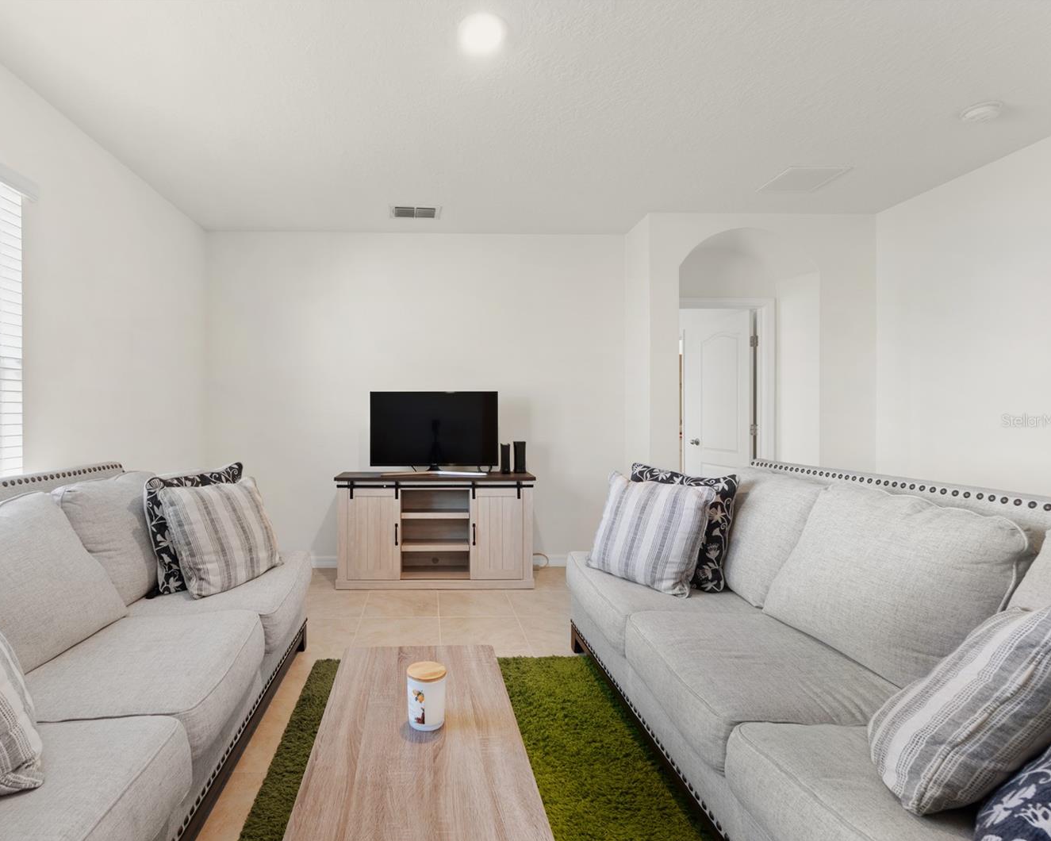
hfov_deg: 88.9
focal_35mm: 17
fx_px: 529
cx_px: 438
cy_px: 420
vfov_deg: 77.0
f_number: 8
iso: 100
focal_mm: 10
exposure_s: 1.3
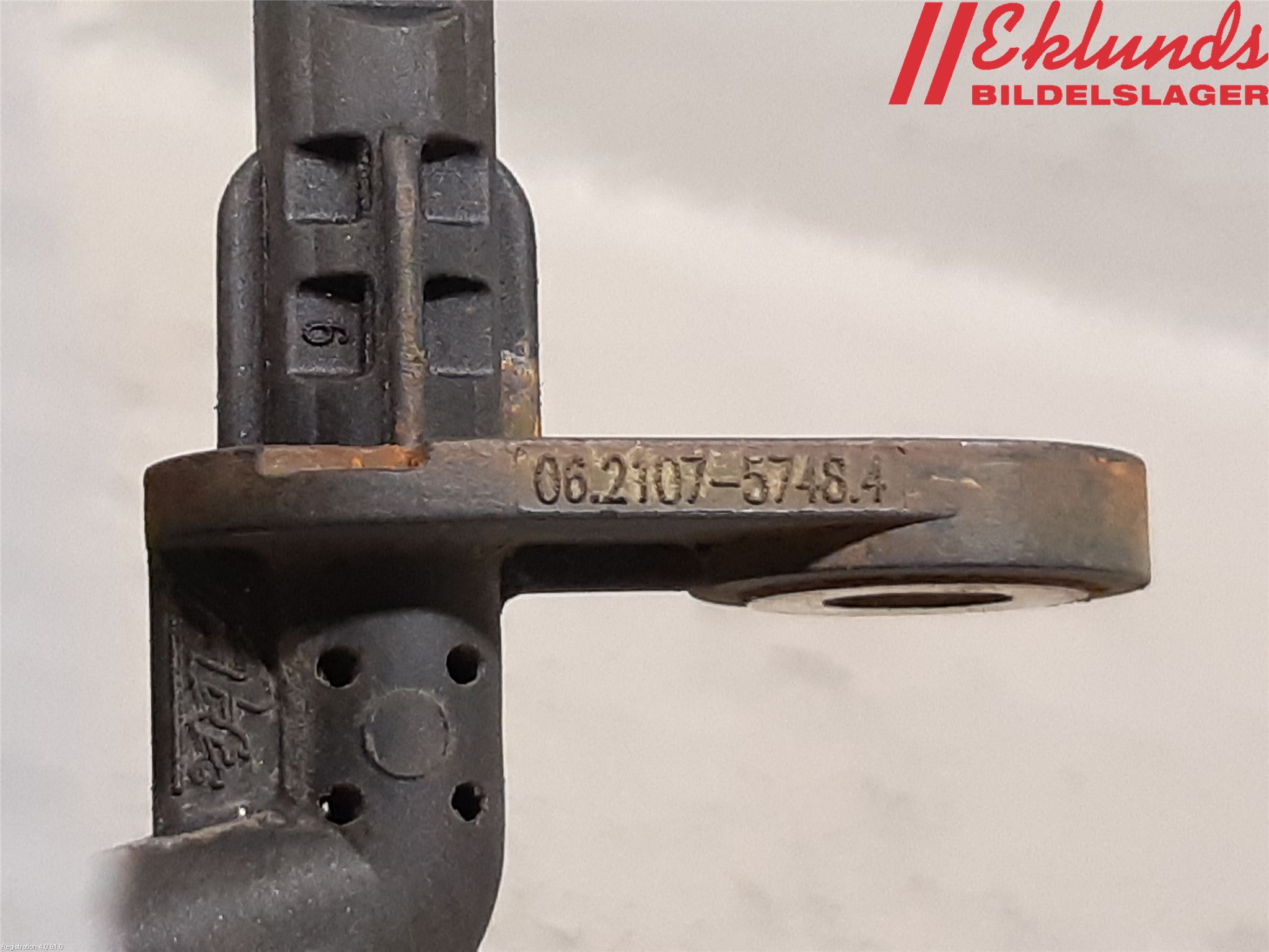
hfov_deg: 67.3
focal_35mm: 26
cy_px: 476
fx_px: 953
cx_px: 634
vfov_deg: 53.1
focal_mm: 3.93
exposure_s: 1/33
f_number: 1.7
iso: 200
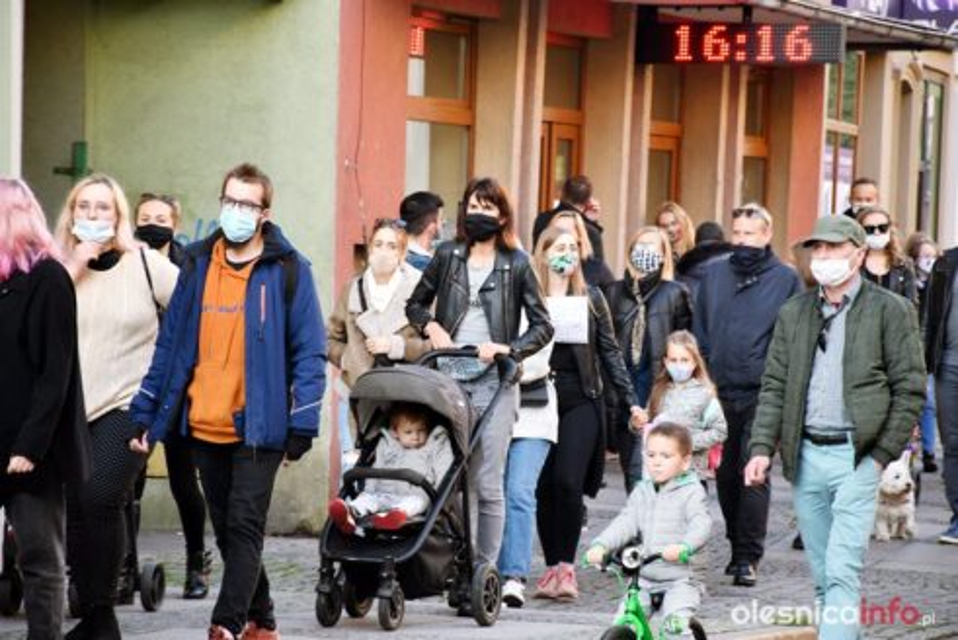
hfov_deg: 9.8
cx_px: 479
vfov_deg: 6.6
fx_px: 5591
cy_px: 320
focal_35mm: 210
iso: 640
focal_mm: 140
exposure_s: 1/160
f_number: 5.6
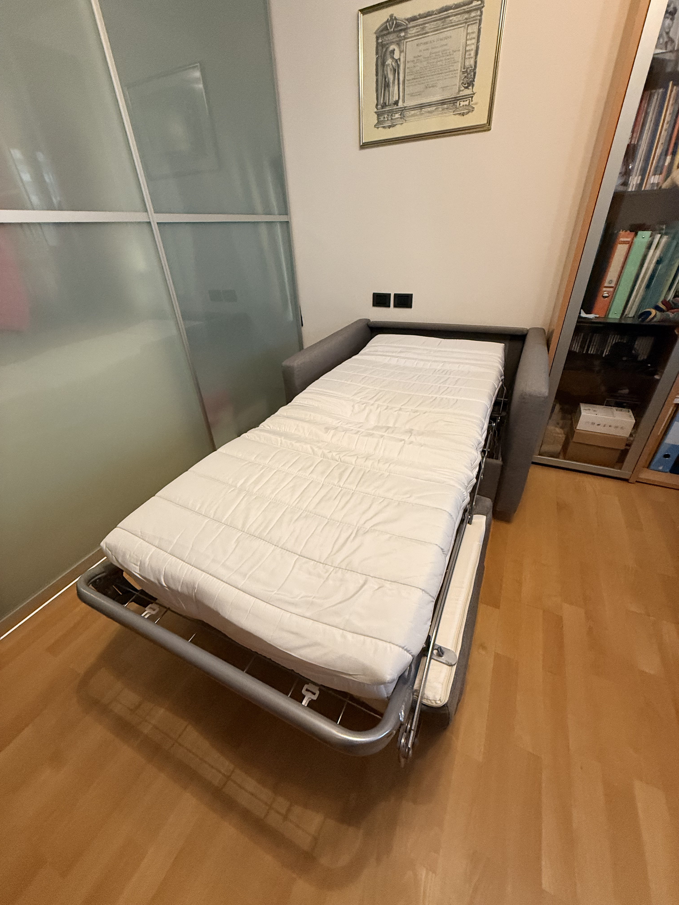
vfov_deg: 102.1
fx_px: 366
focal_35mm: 14
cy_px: 452
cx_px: 340
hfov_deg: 85.7
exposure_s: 1/50
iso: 400
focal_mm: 2.22
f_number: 2.2
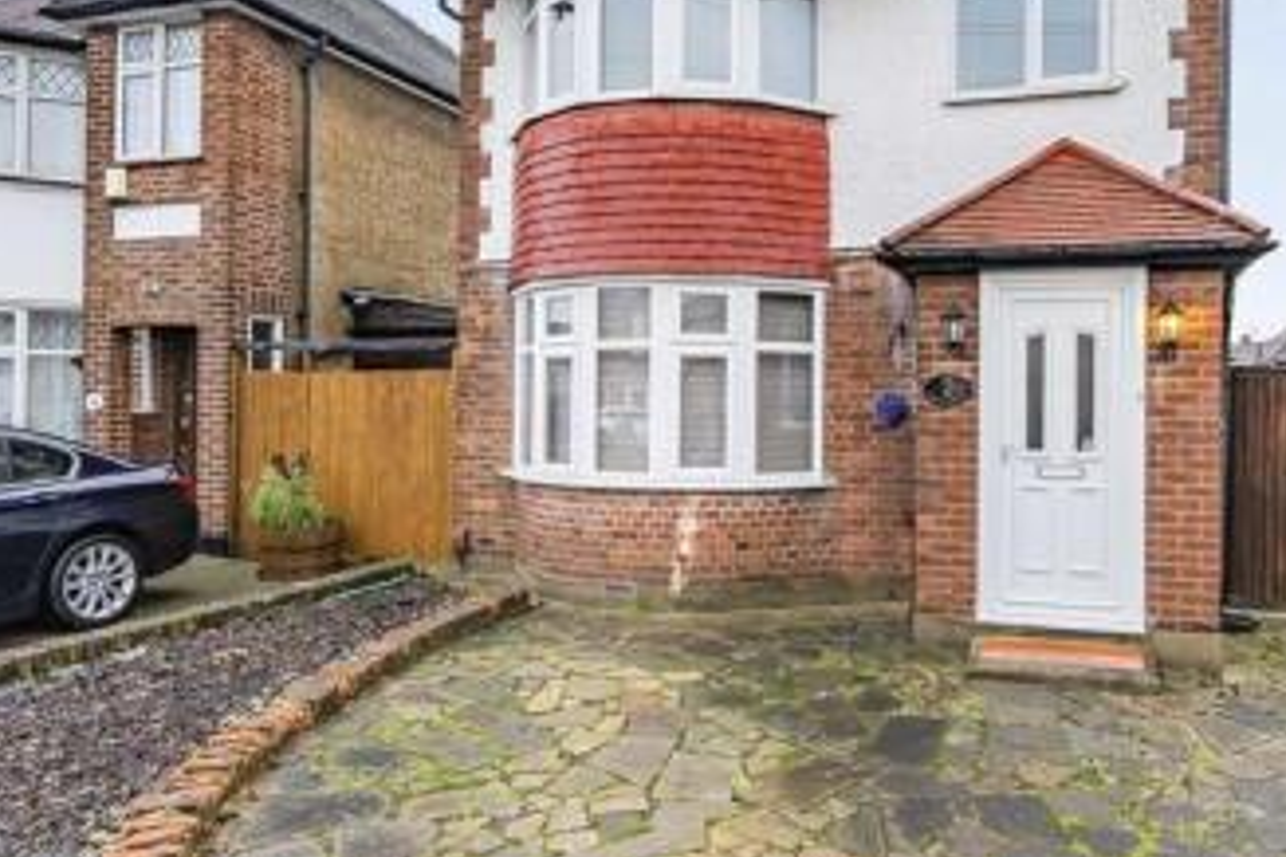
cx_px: 824
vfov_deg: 53.1
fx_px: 857
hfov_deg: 72.2
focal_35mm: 24
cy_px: 391
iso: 320
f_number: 9
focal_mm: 12
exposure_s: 1/40
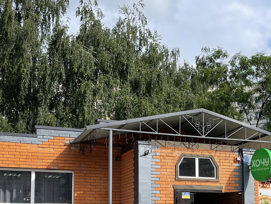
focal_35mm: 60
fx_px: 470
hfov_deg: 31.9
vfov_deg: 23.8
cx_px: 180
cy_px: 182
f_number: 1.6
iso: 32
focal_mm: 5.1
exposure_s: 1/2545
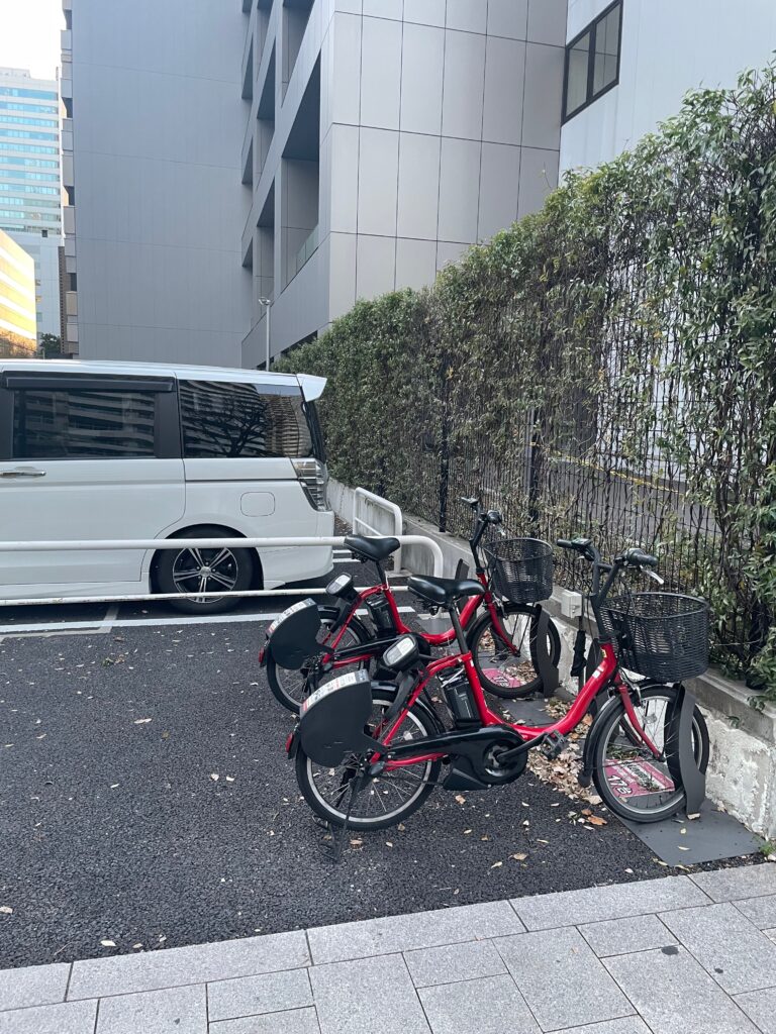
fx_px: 777
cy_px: 517
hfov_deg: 53.1
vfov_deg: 67.3
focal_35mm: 26
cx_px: 388
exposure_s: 1/98
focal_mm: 4.2
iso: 125
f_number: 1.6
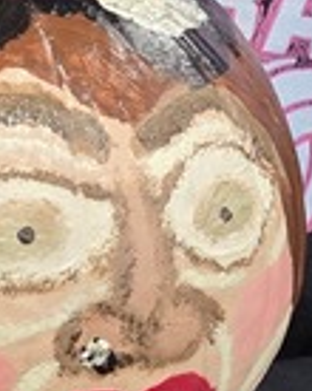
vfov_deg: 11.4
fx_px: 1932
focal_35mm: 167
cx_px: 62
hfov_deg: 9.2
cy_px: -71
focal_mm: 6.3
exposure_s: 1/120
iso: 500
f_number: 1.7
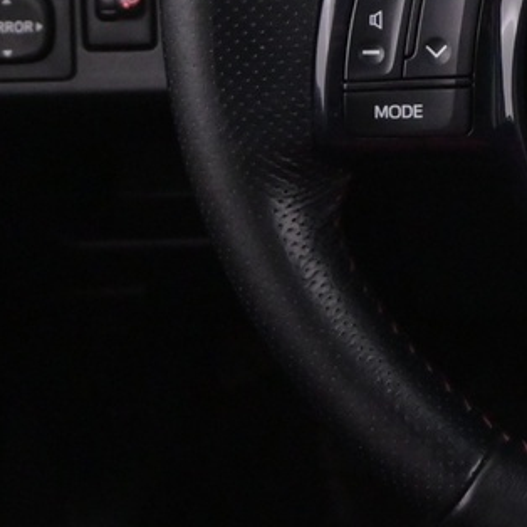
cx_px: 843
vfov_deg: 10.7
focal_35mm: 161
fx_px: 2778
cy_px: -3
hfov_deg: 10.4
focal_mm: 24.5
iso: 2500
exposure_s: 1/40
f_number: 4.2
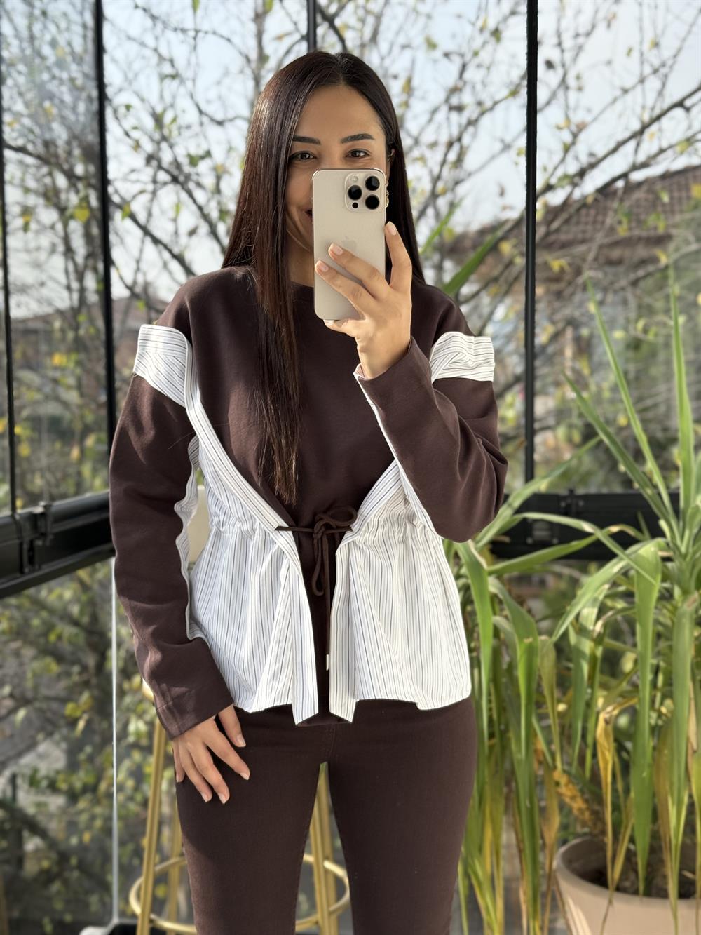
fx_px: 1296
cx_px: 350
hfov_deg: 30.3
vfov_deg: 39.7
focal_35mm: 48
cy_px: 468
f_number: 1.78
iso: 80
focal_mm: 6.76
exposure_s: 1/657
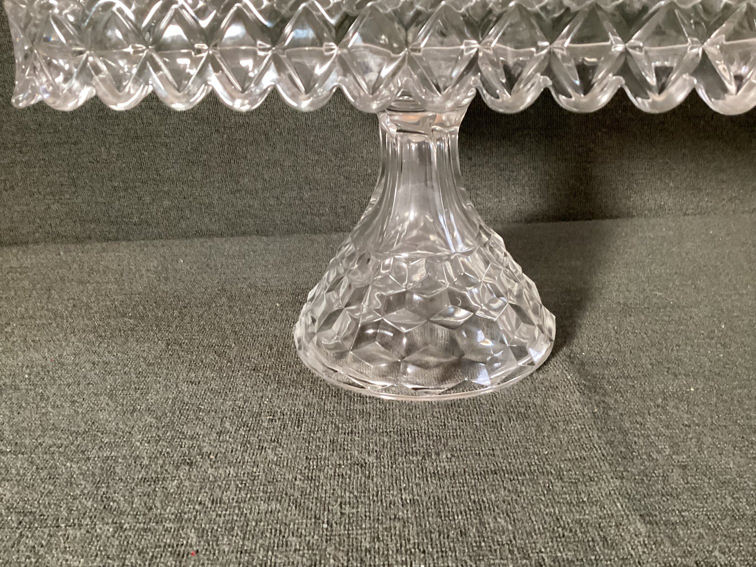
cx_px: 378
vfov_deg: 45.4
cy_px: 284
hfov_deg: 58.3
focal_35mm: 31
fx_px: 677
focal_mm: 3.3
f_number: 2.4
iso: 400
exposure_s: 1/25
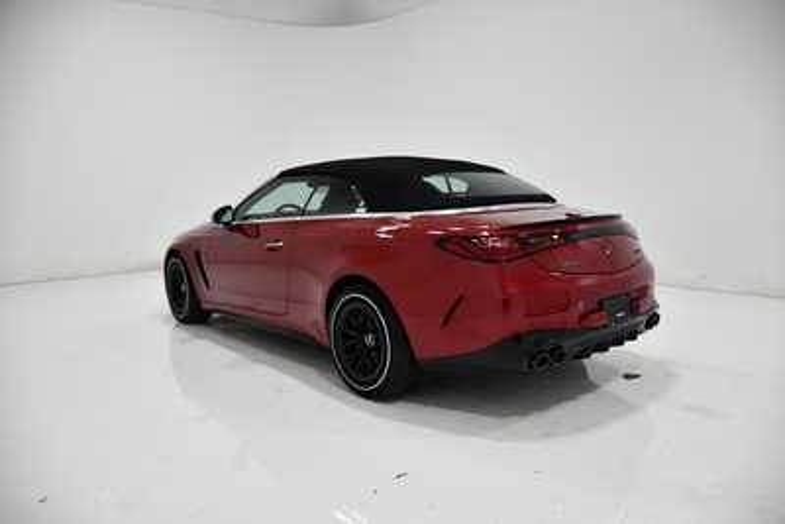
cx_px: 392
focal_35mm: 27
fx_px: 589
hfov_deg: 67.4
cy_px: 262
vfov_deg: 48.0
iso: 800
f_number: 3.5
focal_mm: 18
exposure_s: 1/200
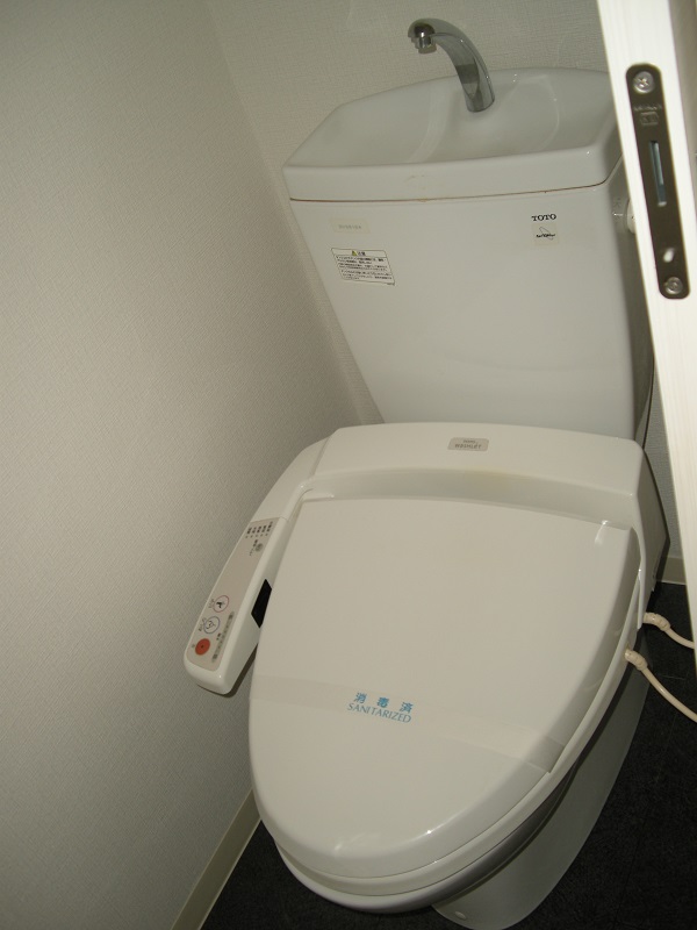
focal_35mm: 37
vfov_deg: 50.1
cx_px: 348
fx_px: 993
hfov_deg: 38.7
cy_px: 465
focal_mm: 7.9
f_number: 2.8
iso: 64
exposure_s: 1/60
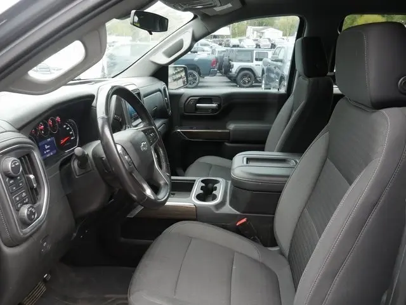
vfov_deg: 49.8
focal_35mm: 28
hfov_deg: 63.4
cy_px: 152
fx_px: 329
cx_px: 203
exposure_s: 1/60
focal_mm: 14
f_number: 5
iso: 1000
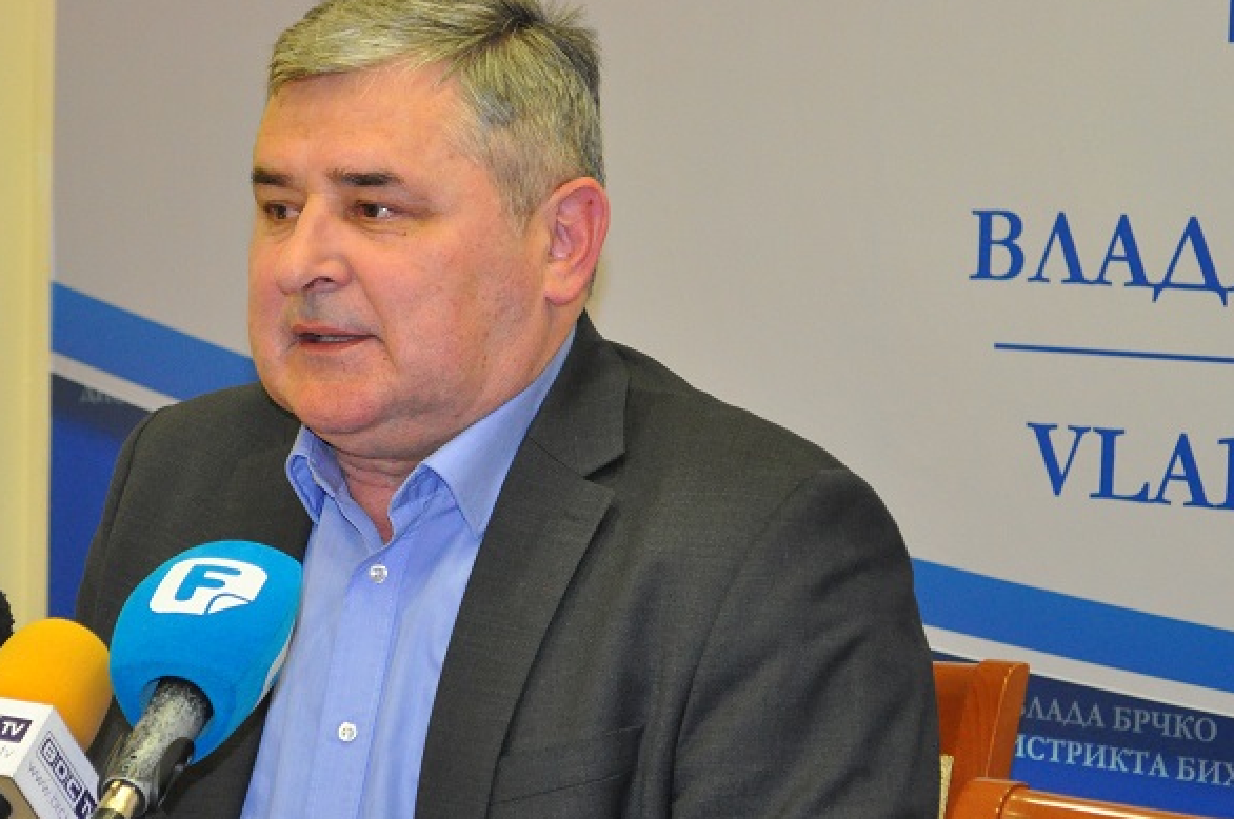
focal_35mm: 127
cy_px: 513
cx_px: 379
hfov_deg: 16.1
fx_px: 4339
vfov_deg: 10.8
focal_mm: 55
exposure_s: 1/60
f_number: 5.6
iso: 1600
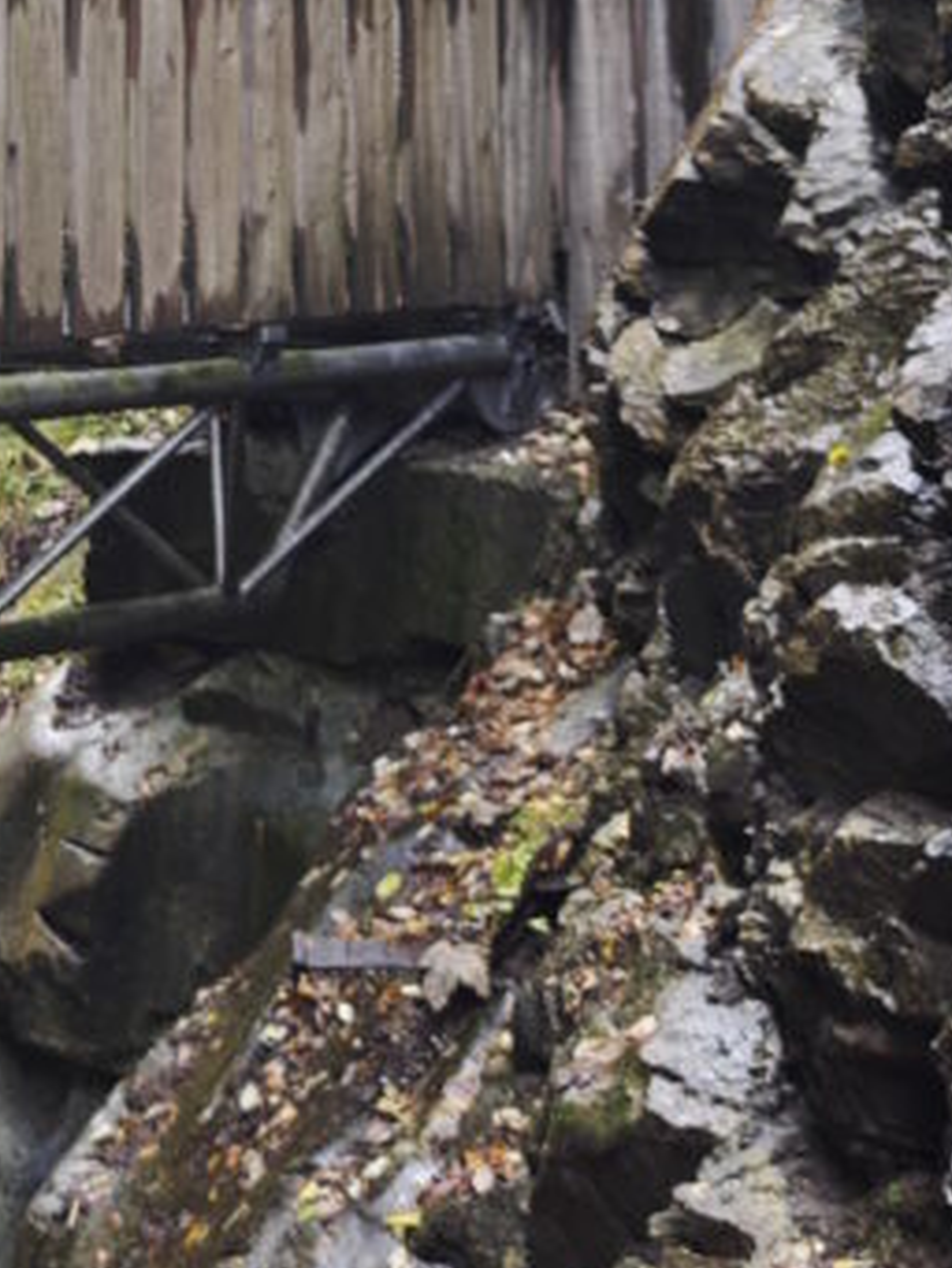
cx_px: -178
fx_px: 5057
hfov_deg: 10.6
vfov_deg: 14.0
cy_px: -71
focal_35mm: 138
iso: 250
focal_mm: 8.72
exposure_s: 1/72.5
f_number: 1.63
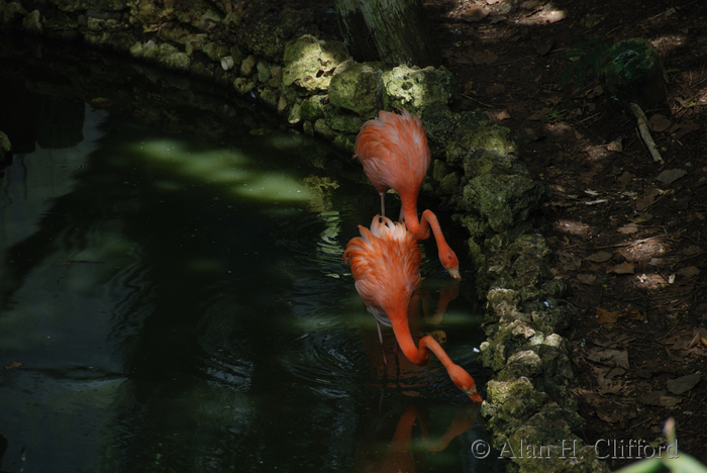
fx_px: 5896
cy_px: 236
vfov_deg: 4.6
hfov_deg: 6.9
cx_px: 354
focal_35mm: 300
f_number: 5.6
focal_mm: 200
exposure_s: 1/160
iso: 100
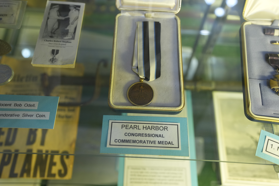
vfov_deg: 36.9
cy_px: 92
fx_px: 279
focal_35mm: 36
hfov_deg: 53.1
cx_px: 141
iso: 640
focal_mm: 35
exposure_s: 1/40
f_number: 2.8
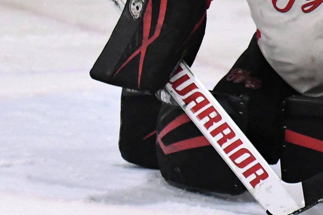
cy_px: 7
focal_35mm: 375
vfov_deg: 3.7
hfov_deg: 5.4
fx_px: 3364
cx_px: 530
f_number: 2.8
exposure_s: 1/1000
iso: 4000
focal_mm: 70
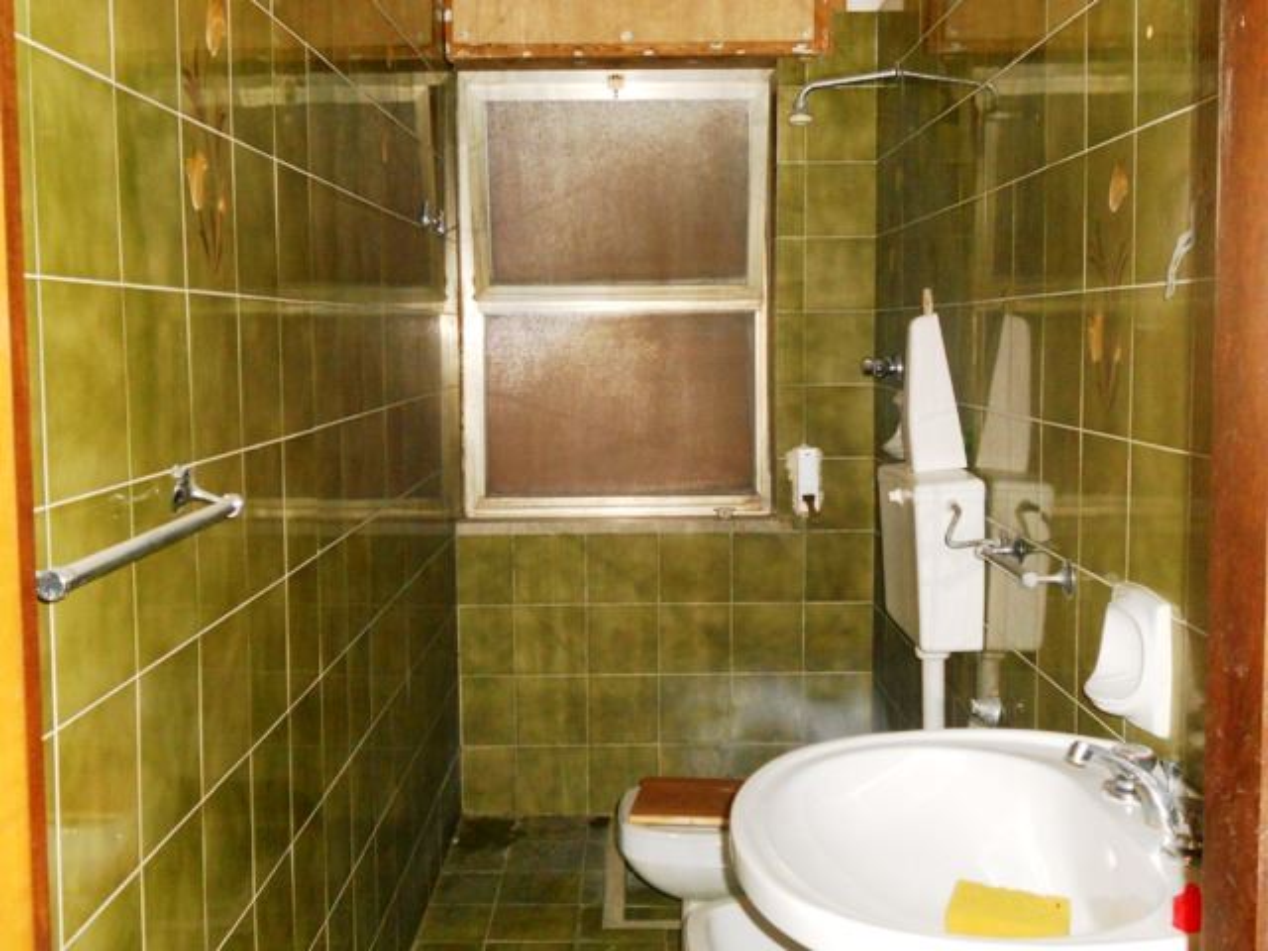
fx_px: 1392
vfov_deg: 37.7
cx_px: 634
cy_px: 476
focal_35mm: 38
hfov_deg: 49.0
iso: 500
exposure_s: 1/30
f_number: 3.9
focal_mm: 6.9
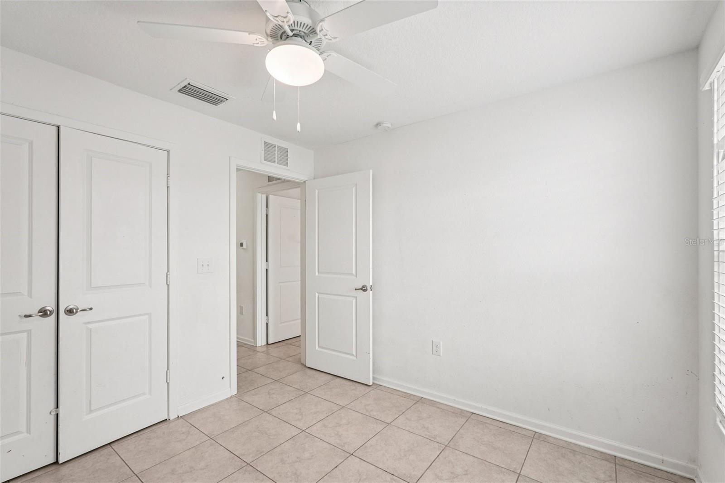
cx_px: 362
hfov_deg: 96.7
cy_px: 242
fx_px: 322
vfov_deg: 73.7
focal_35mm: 16
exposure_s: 1/30
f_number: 8
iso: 400
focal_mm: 16
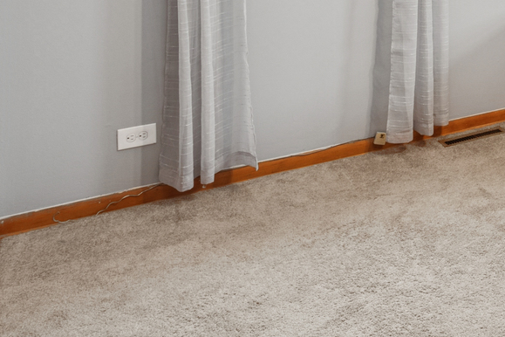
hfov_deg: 37.0
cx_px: 587
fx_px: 589
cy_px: -88
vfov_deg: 27.3
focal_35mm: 42
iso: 250
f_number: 8
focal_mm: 10
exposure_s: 1/8
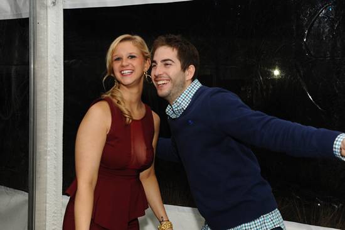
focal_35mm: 50
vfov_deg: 27.0
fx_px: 479
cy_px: 115
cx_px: 172
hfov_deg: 39.6
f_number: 6.7
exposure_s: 1/250
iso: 1100
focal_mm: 50
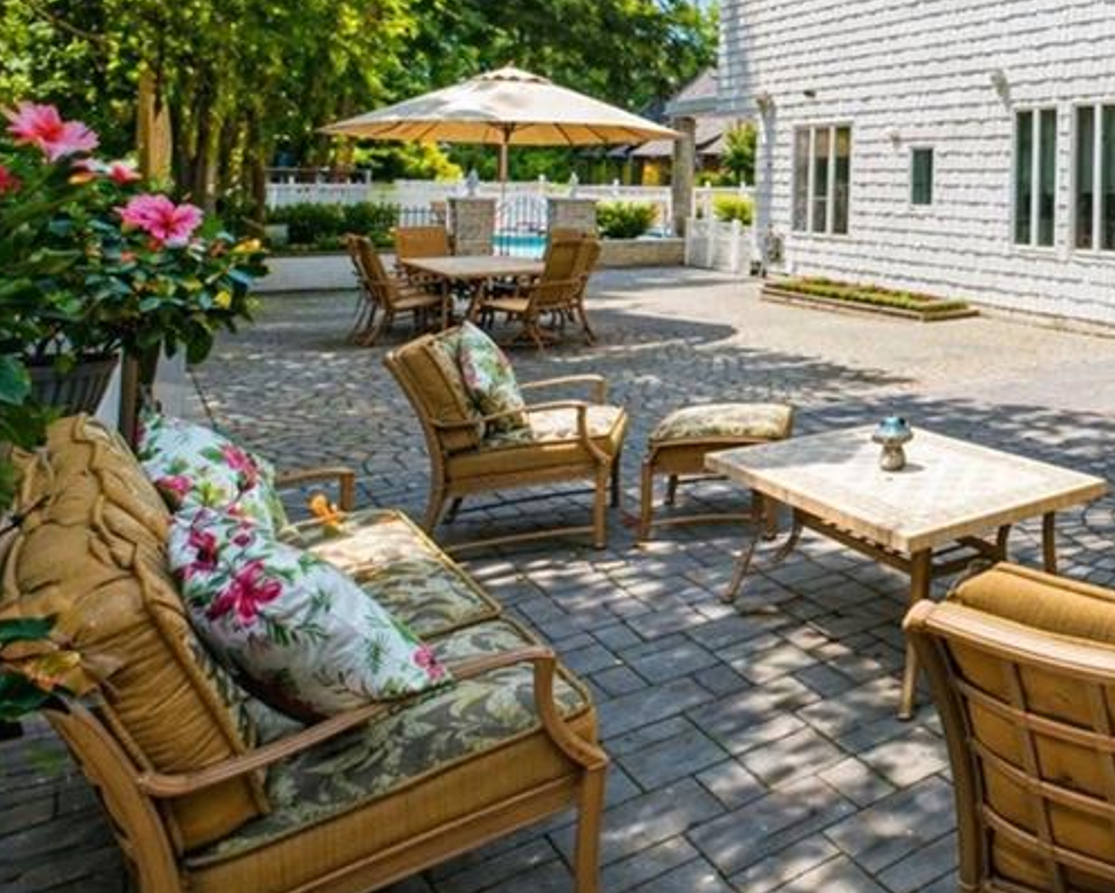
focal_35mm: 29
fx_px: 957
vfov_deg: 46.5
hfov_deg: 49.0
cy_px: 141
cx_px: 1126
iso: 640
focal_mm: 10
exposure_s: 1/60
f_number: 10
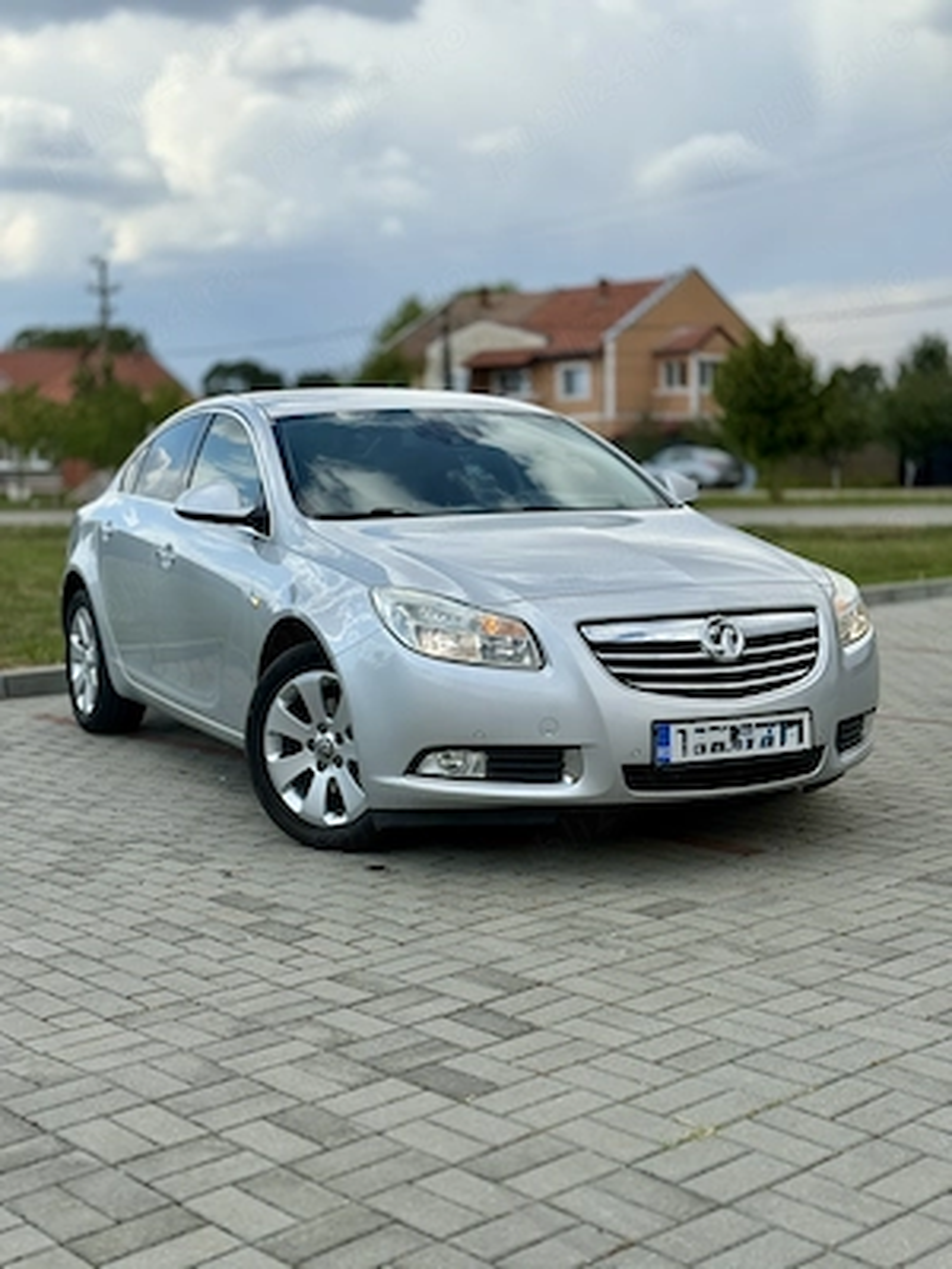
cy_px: 634
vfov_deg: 39.7
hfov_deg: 30.3
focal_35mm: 48
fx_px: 1760
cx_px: 476
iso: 80
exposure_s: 1/6024
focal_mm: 6.76
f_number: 1.78
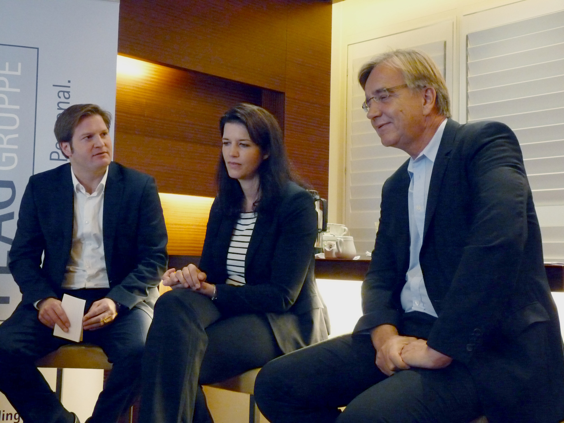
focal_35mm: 46
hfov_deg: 41.2
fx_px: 749
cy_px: 212
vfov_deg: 31.5
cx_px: 282
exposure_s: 1/20
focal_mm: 8.2
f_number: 3.2
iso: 800
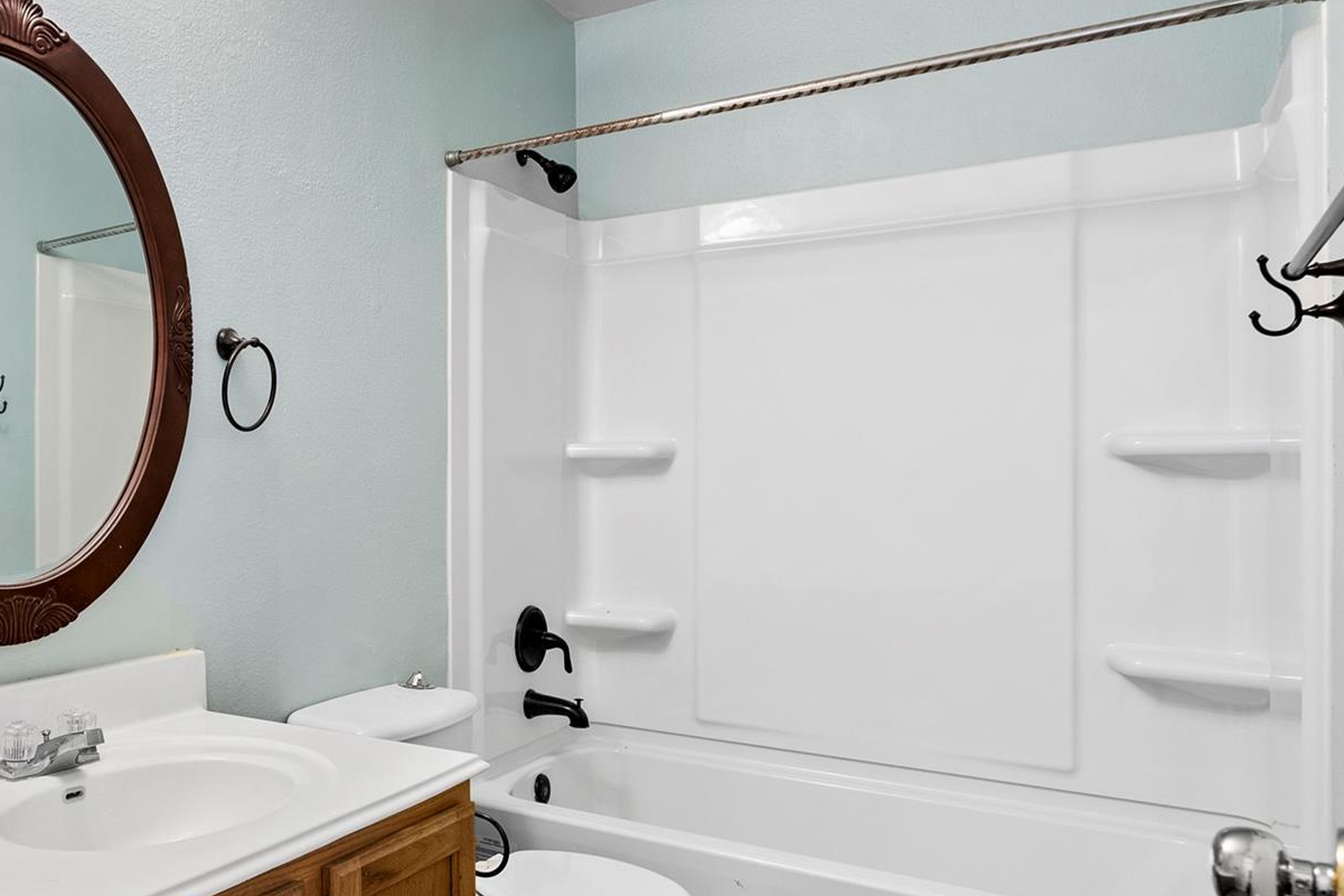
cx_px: 247
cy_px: 436
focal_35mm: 30
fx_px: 1115
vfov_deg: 43.8
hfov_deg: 57.0
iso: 125
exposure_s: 2.5
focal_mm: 17.5
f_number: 8
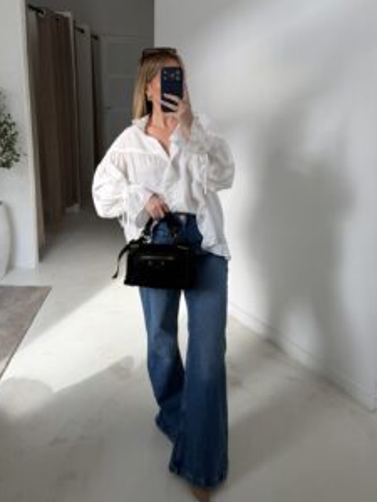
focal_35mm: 32
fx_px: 465
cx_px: 147
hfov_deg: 43.9
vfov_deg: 56.3
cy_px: 194
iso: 80
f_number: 1.78
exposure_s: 1/121
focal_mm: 6.76
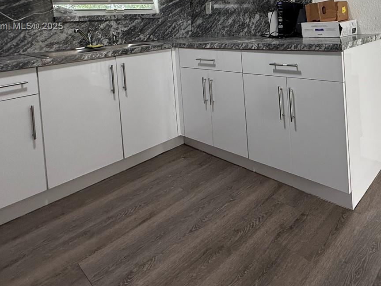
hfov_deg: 64.2
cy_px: 27
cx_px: 275
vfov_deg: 47.5
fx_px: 286
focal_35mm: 26
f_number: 2.2
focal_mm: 2.22
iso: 200
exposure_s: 1/120
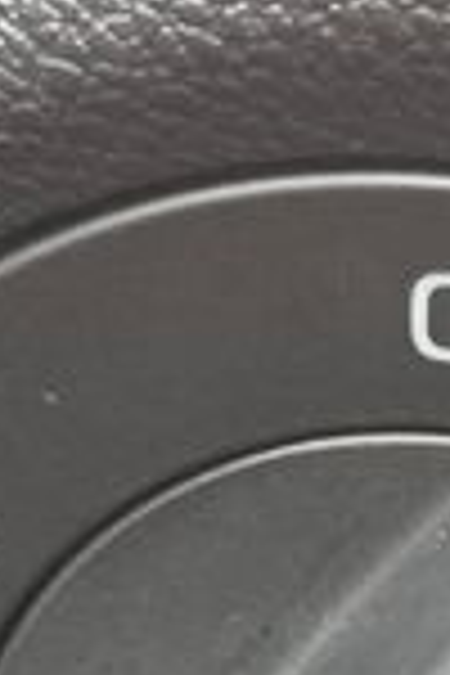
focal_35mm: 163
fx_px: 3056
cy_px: 693
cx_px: 616
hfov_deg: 8.3
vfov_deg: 12.4
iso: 1600
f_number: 1.8
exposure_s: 1/50
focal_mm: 5.4
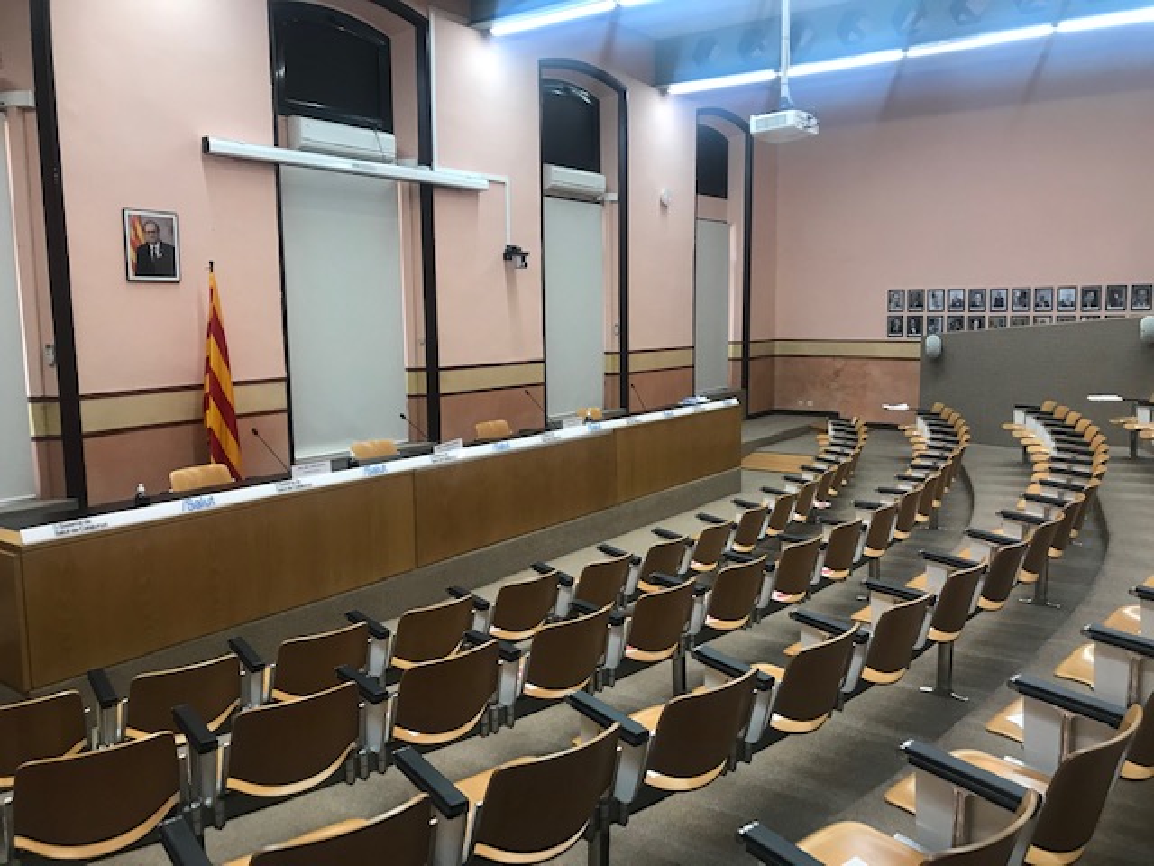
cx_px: 577
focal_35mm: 28
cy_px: 433
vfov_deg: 49.7
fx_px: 933
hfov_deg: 63.4
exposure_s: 1/25
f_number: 1.8
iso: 40
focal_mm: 3.99
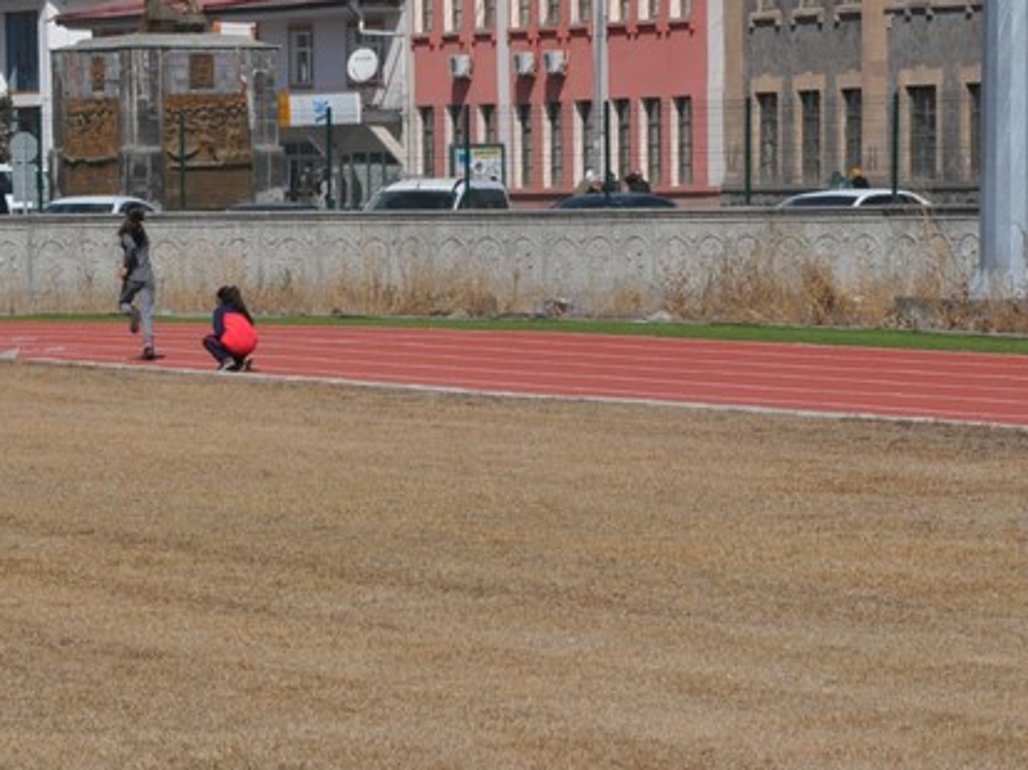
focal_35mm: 238
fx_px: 7057
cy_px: 291
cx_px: 298
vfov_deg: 6.2
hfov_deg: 8.3
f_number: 18
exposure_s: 1/1250
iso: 1250
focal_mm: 105
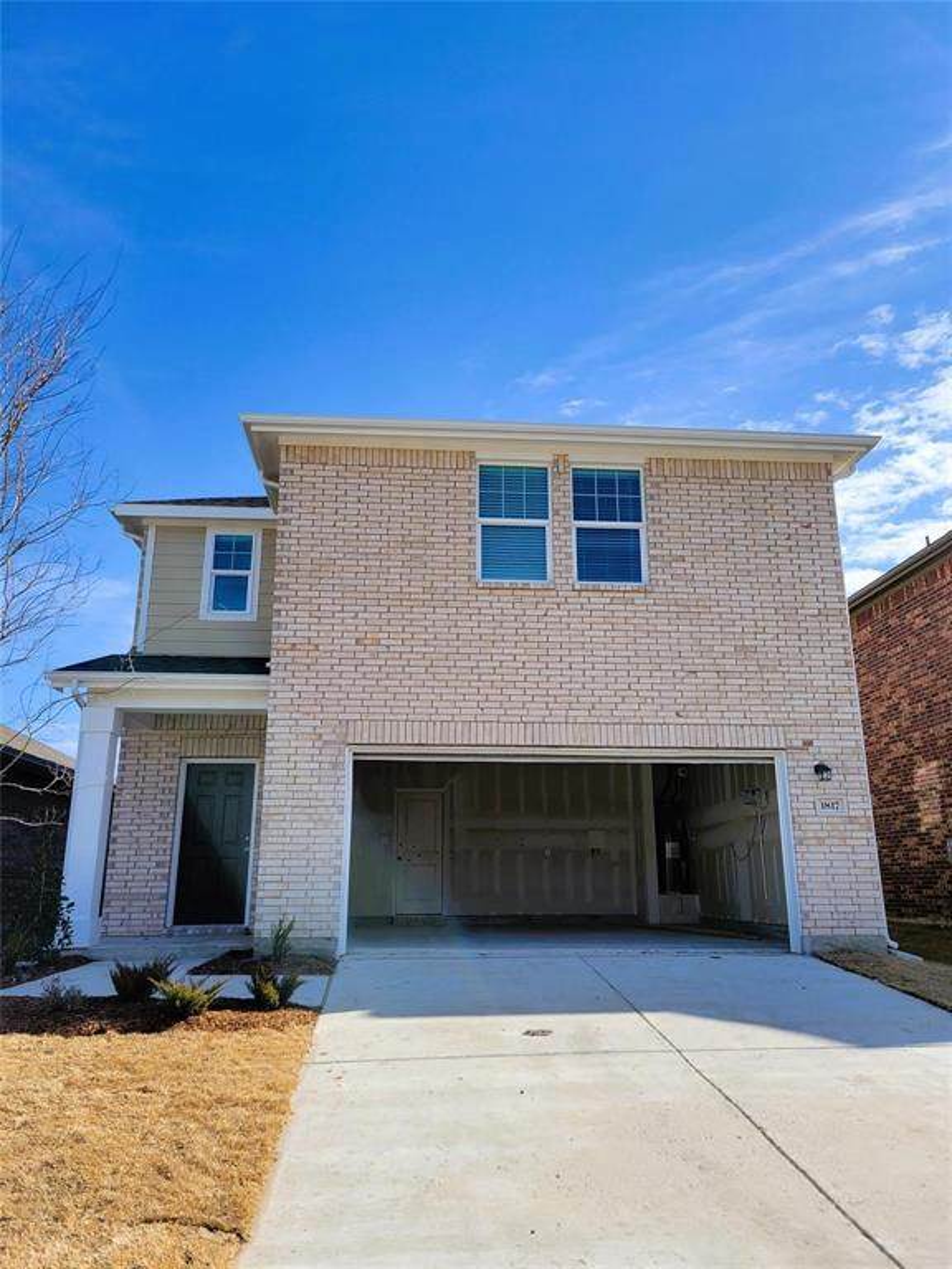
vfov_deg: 67.3
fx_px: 953
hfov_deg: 53.1
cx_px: 476
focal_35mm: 26
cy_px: 634
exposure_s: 1/2198
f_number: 1.8
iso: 40
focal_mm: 5.4
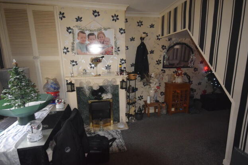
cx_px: 124
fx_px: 131
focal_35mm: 19
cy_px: 86
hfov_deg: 86.9
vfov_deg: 64.5
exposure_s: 1/60
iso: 3200
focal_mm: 12
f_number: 4.5
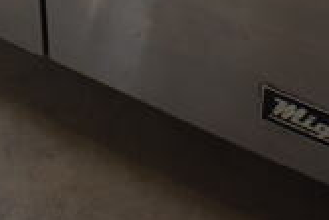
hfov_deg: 20.6
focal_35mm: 99
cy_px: -174
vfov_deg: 12.6
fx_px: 906
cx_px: 174
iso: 450
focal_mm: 18
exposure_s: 1/250
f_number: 3.5
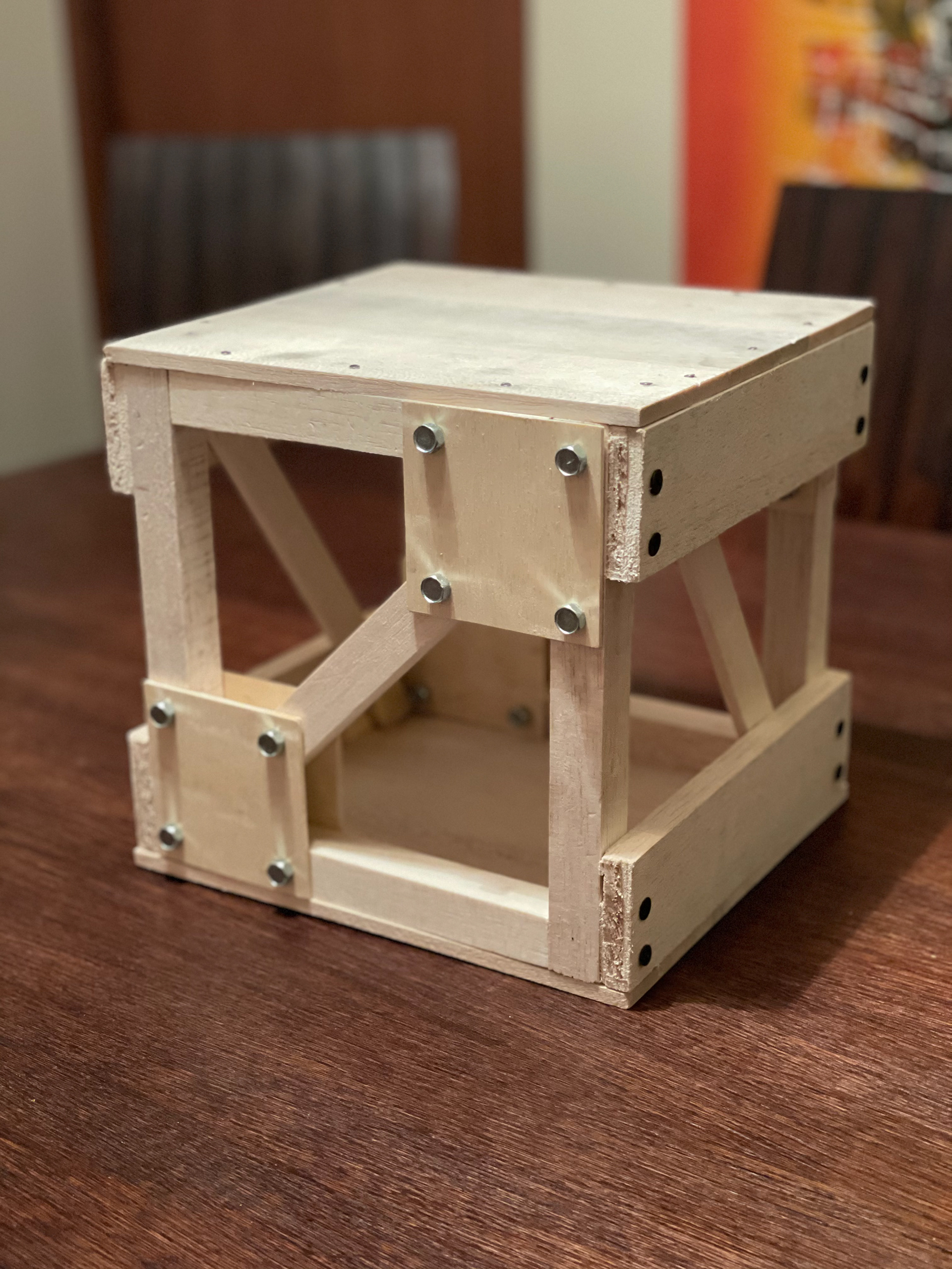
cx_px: 476
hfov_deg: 28.0
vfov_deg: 36.8
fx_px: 1907
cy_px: 634
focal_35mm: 52
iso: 500
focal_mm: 6
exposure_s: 1/24
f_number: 2
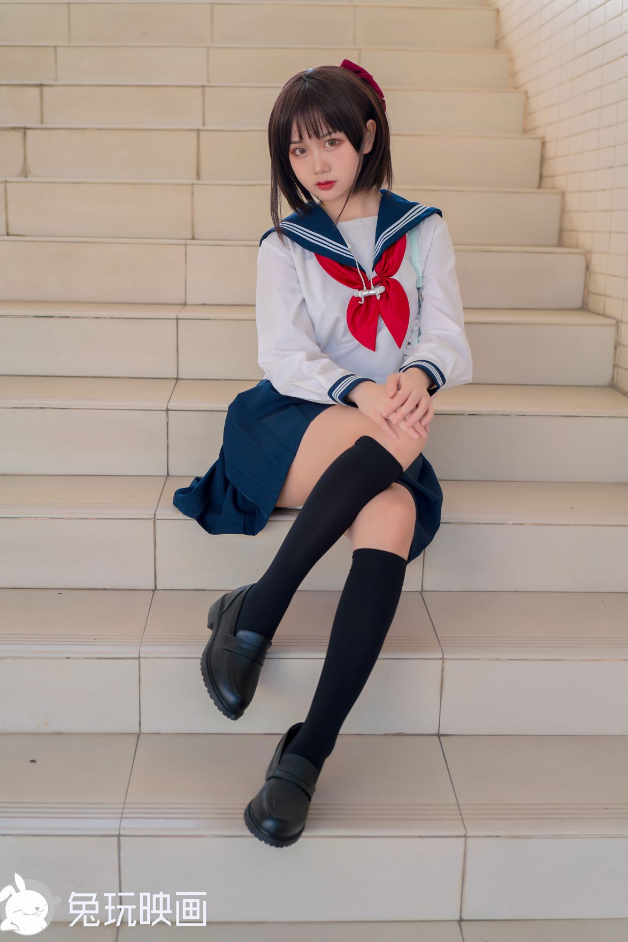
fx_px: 1203
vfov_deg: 42.7
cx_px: 312
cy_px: 461
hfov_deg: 29.3
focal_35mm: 46
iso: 125
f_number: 2.8
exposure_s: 1/200
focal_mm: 45
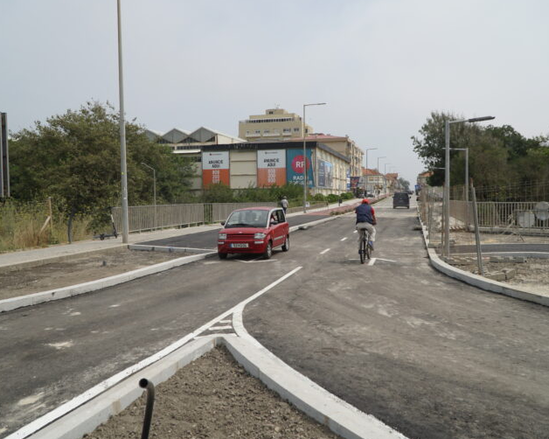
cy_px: 220
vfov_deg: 47.1
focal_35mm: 31
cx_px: 274
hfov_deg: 57.2
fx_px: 504
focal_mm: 18
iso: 100
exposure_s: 1/1600
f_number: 4
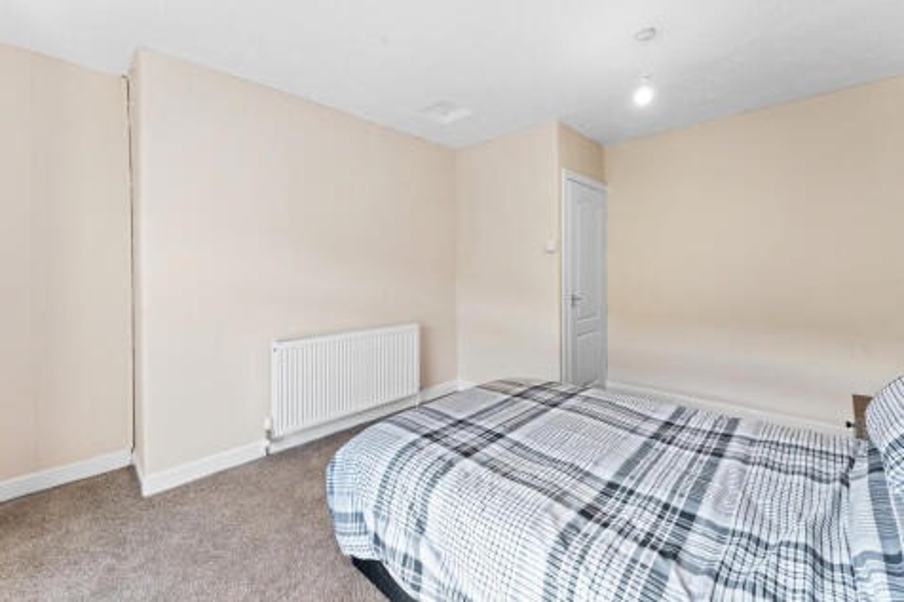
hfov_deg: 104.3
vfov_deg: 81.2
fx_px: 351
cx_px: 452
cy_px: 301
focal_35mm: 14
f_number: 9
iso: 400
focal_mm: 14
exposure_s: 1/160
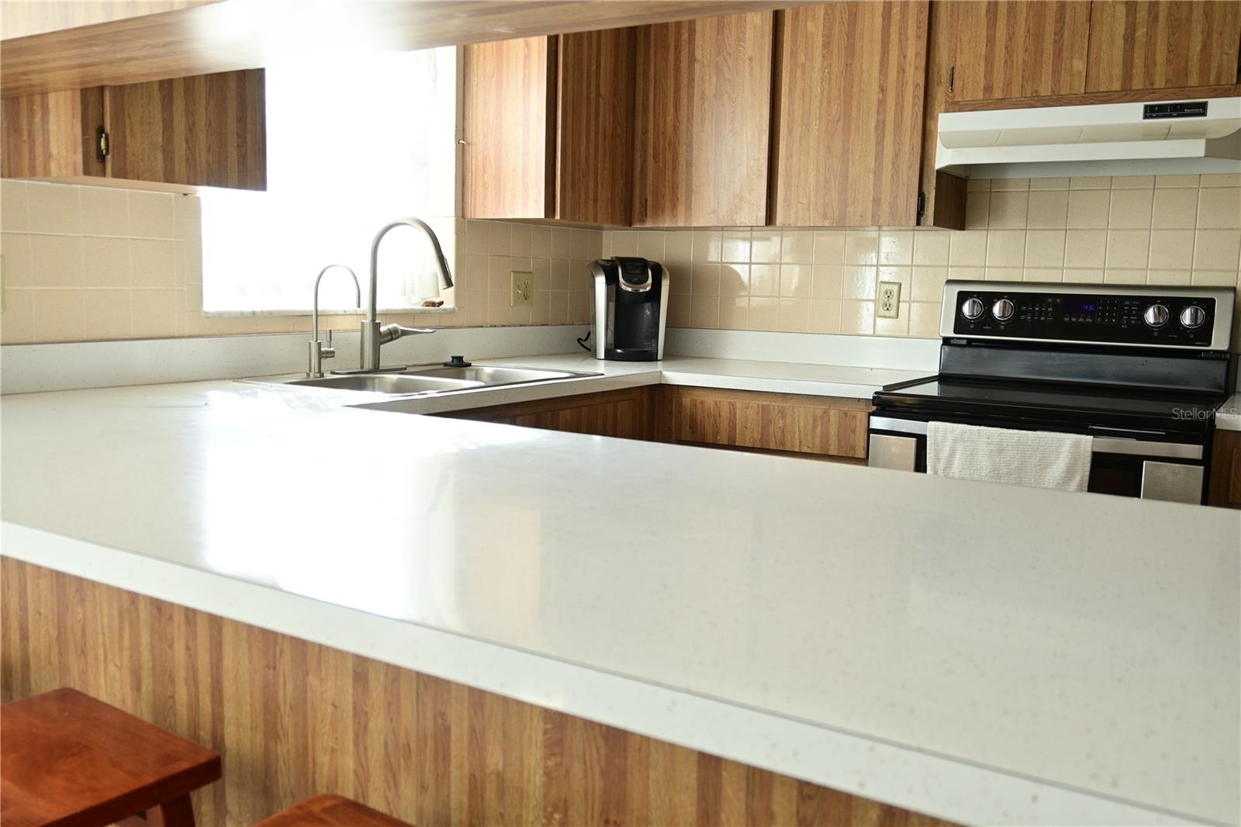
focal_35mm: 32
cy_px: 414
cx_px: 620
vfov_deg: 41.7
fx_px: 1086
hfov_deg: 59.5
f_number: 4
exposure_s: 1/15
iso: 100
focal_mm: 21
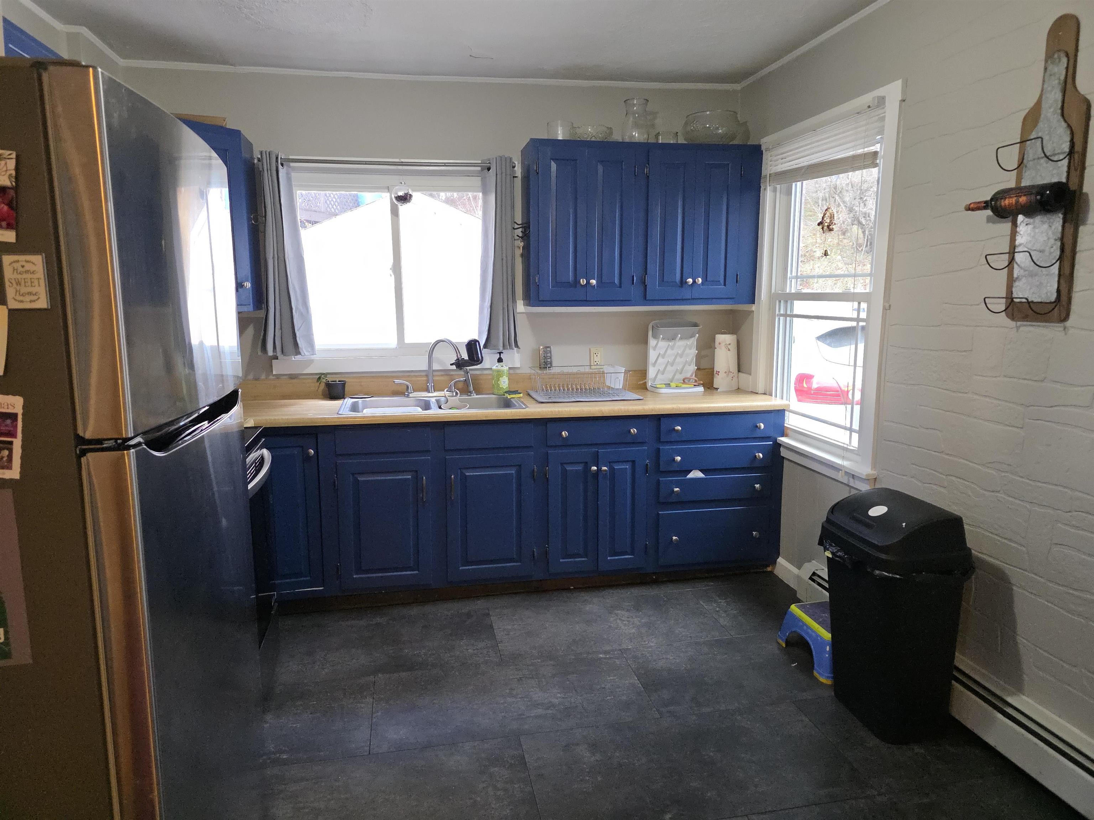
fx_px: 727
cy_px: 410
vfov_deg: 58.9
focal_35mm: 23
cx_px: 547
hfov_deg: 73.9
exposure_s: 1/120
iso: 800
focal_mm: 6.3
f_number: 1.7
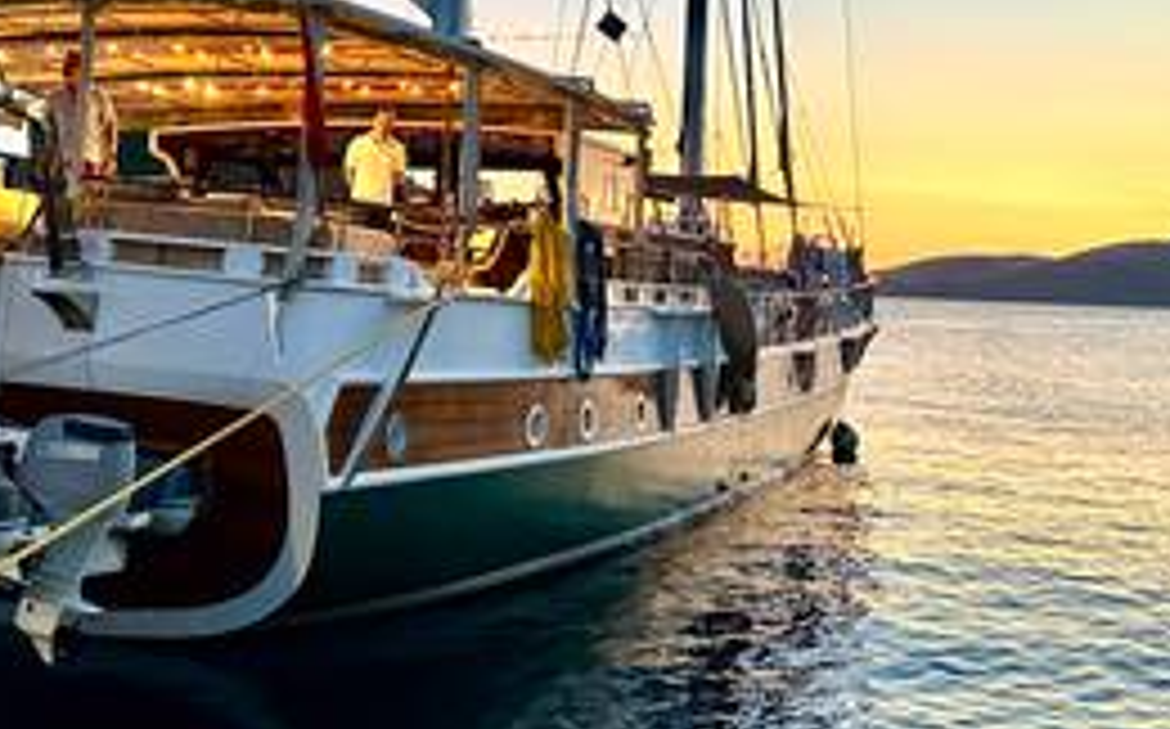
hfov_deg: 42.7
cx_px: 549
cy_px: 180
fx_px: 1497
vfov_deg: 27.0
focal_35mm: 47
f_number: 1.78
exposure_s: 1/48
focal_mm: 6.86
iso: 1000
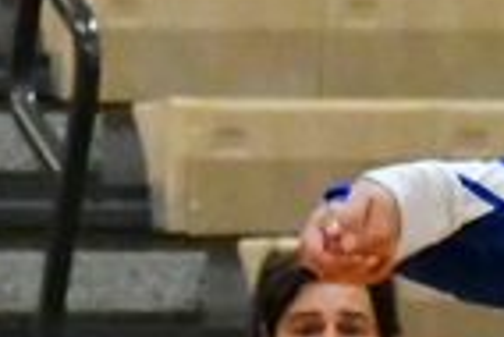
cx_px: 408
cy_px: 247
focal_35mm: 994
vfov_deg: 1.4
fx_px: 13930
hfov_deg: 2.1
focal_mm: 92
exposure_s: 1/320
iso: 12800
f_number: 4.8
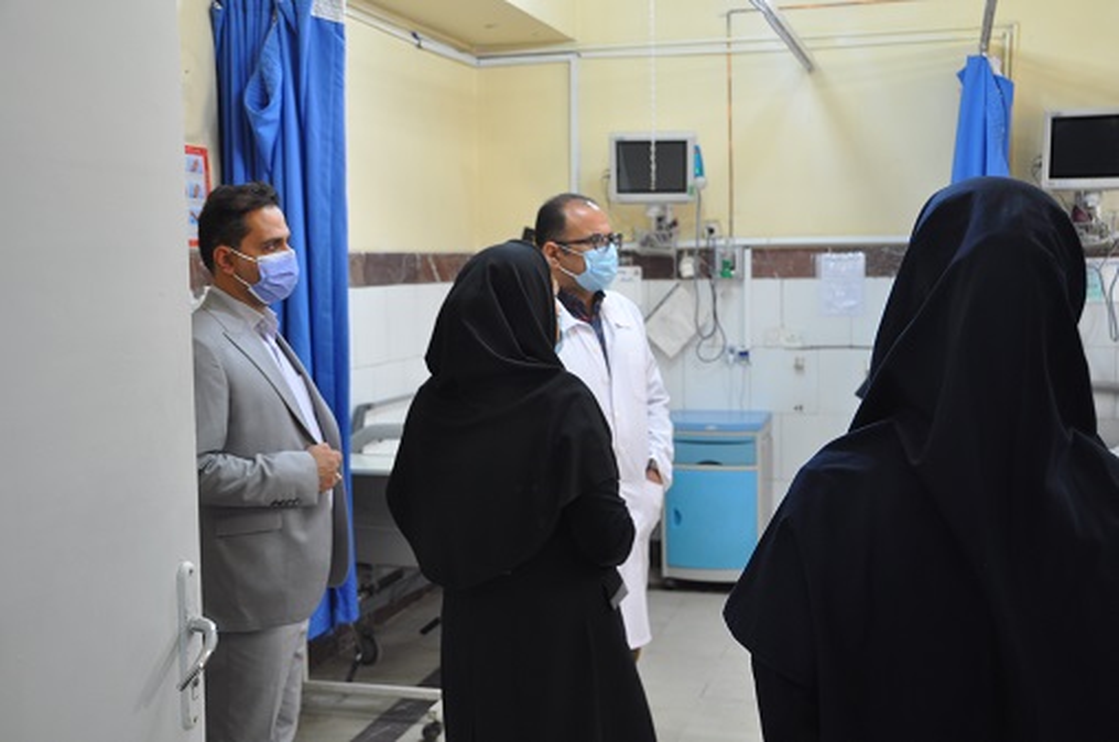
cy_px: 371
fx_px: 1257
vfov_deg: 32.9
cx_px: 560
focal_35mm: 40
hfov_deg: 48.0
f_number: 4.5
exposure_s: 1/20
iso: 400
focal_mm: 27
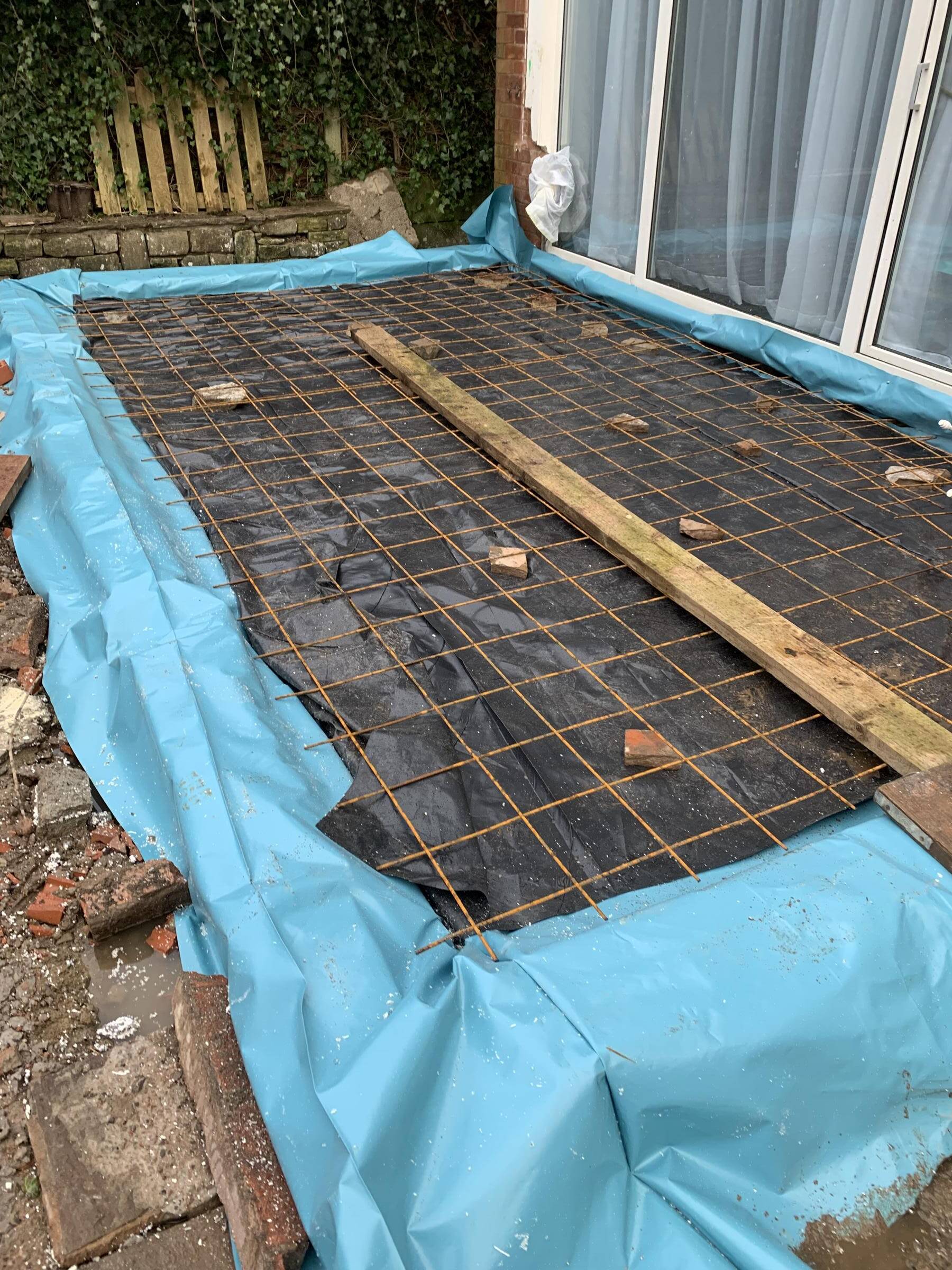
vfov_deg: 67.3
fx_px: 953
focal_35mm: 26
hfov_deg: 53.1
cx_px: 476
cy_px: 635
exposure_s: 1/121
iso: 80
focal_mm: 4.25
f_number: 1.8
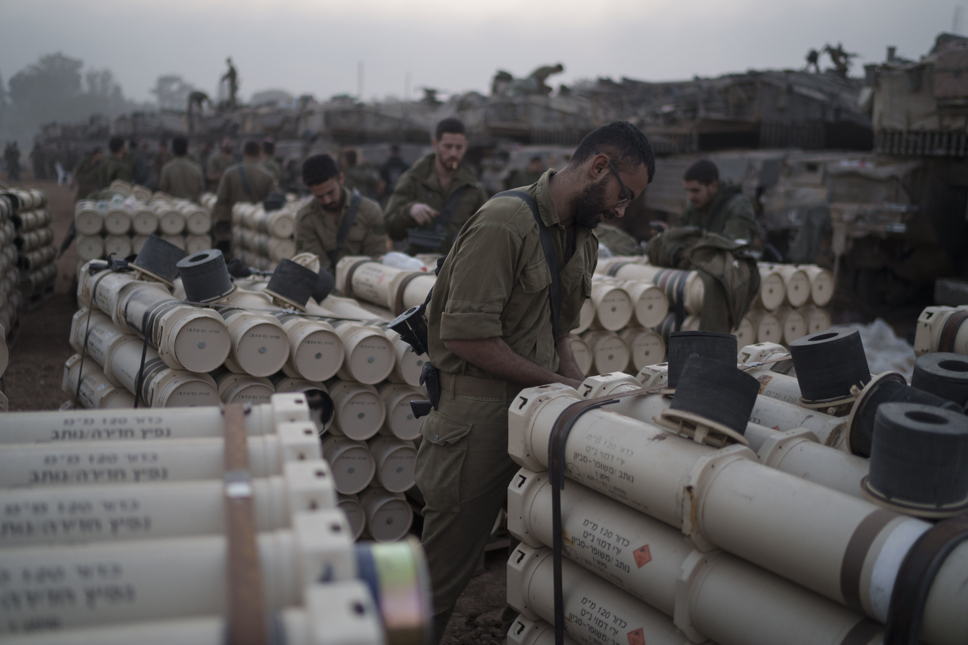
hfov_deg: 54.4
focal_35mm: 35
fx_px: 941
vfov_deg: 37.9
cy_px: 322
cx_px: 484
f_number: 1.4
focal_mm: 35
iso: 800
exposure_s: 1/640
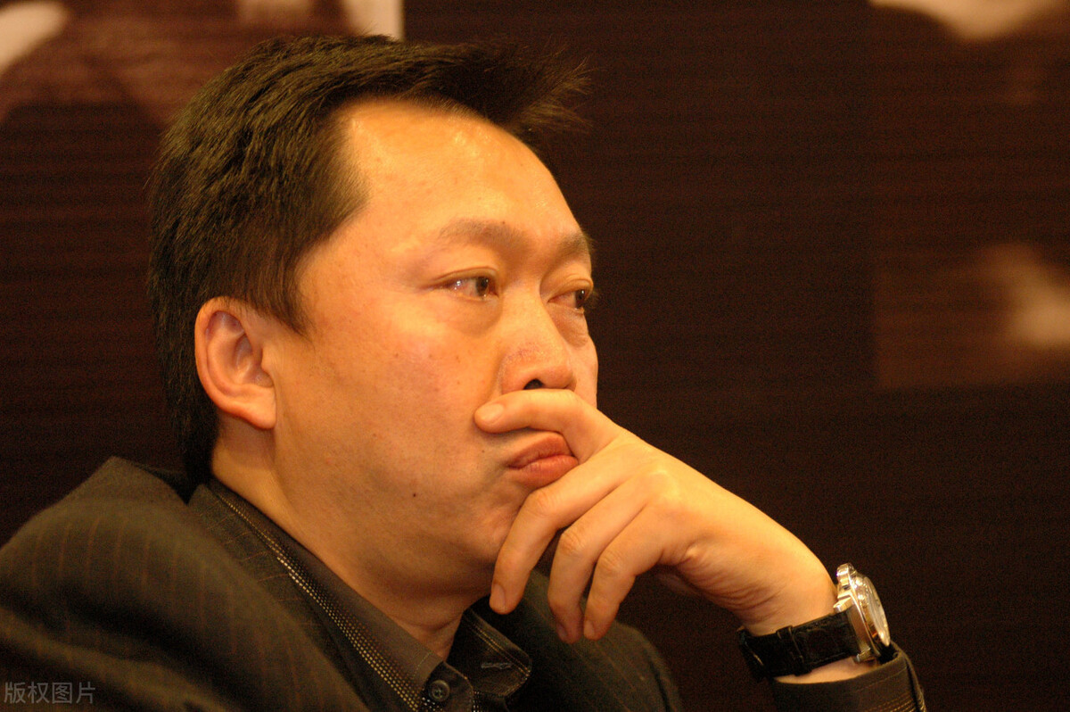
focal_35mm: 158
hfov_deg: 13.1
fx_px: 4677
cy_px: 356
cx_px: 535
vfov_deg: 8.7
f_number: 2.8
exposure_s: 1/20
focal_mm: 105
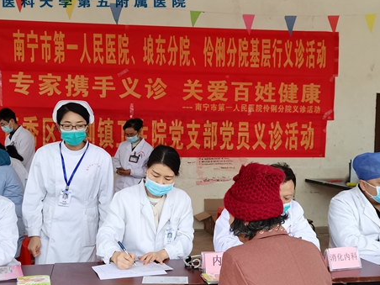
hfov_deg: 43.8
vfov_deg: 33.4
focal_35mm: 43
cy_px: 178
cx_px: 177
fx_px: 472
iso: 250
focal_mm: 4.94
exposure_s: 1/50
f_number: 1.9
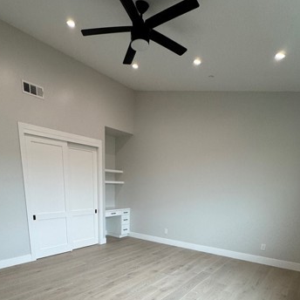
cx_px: 126
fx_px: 226
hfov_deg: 66.9
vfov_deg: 60.4
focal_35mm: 23
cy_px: 250
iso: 160
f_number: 2.2
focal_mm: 2.22
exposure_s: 1/120
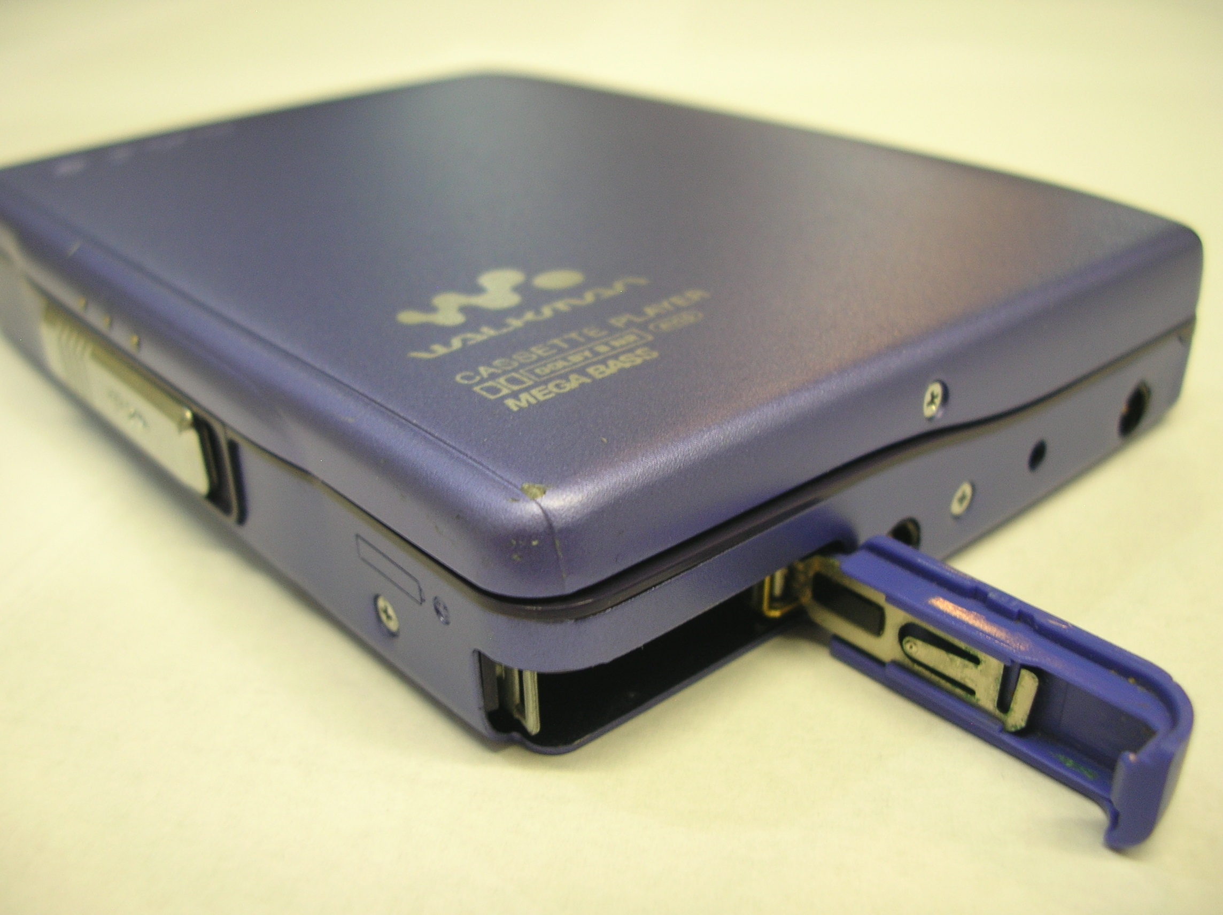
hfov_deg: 52.7
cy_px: 458
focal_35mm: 35
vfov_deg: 40.6
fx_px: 1236
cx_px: 612
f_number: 2.8
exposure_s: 1/6
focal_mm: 5.8
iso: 55
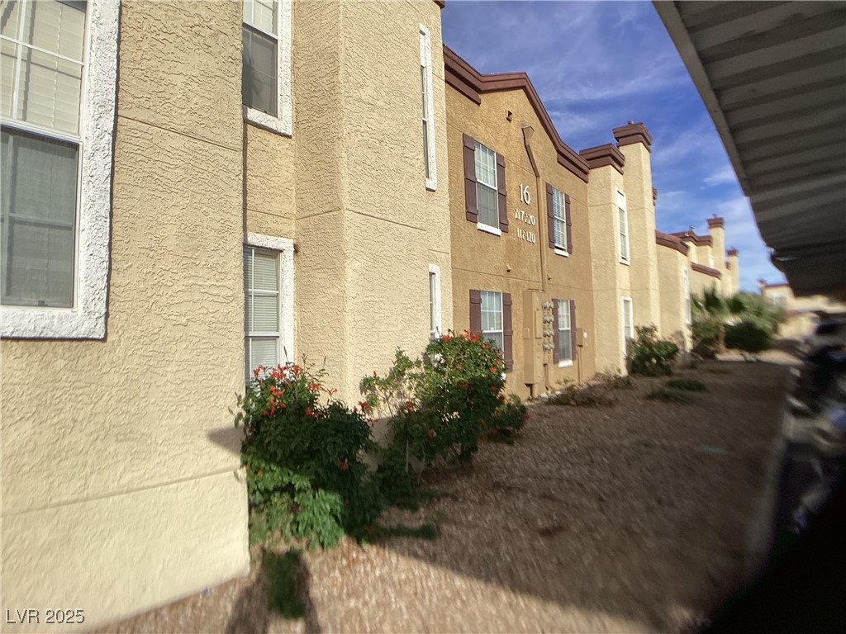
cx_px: 423
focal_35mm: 31
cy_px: 317
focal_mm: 3.3
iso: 25
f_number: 2.4
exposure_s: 1/1988
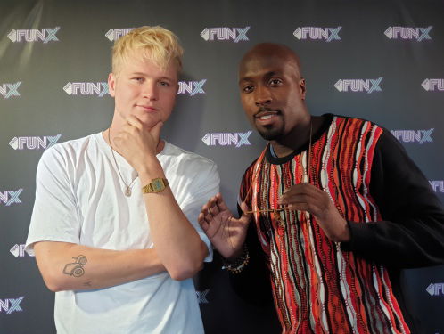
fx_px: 668
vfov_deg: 28.1
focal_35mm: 52
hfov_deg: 36.8
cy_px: 167
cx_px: 222
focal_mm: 6
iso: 50
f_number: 2.4
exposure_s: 1/21
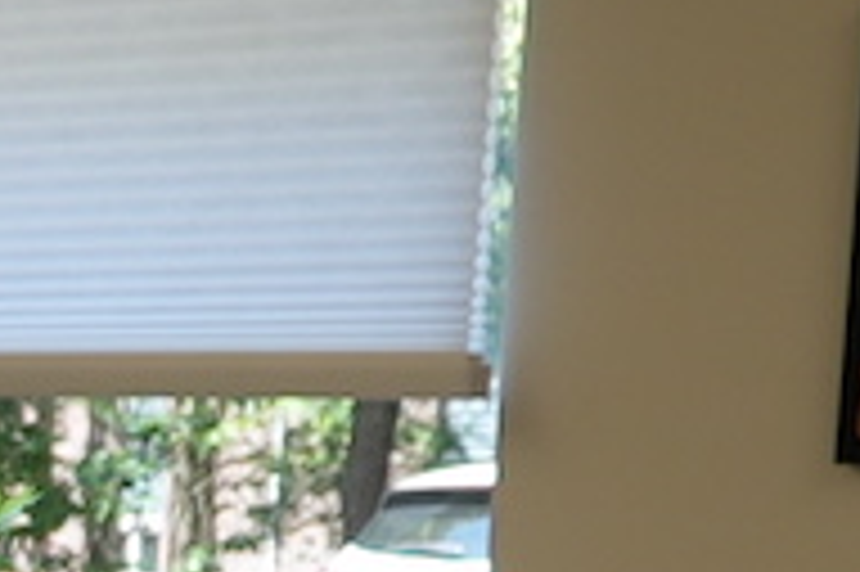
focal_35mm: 170
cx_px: -1094
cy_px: 1272
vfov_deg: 7.6
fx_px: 4058
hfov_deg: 10.6
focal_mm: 18
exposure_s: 1/160
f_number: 4
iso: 250
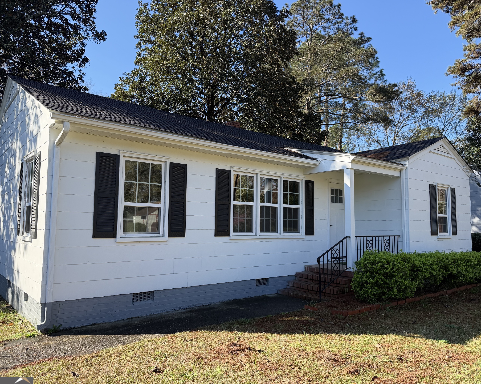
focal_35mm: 26
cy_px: 197
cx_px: 240
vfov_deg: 54.9
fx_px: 370
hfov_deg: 66.0
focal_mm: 6.76
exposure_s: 1/1855
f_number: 1.78
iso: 100
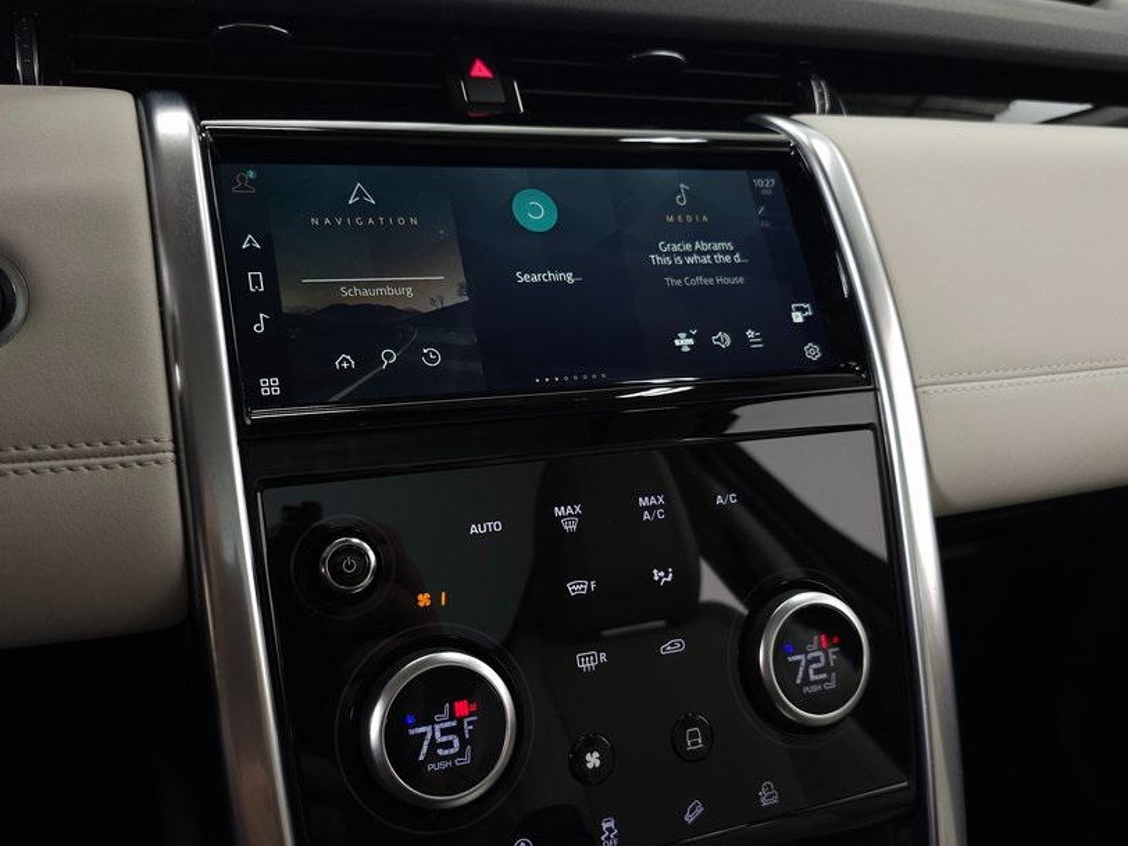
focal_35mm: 29
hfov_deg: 61.6
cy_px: 454
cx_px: 520
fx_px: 945
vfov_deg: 48.2
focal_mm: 6.3
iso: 100
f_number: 1.7
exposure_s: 1/60
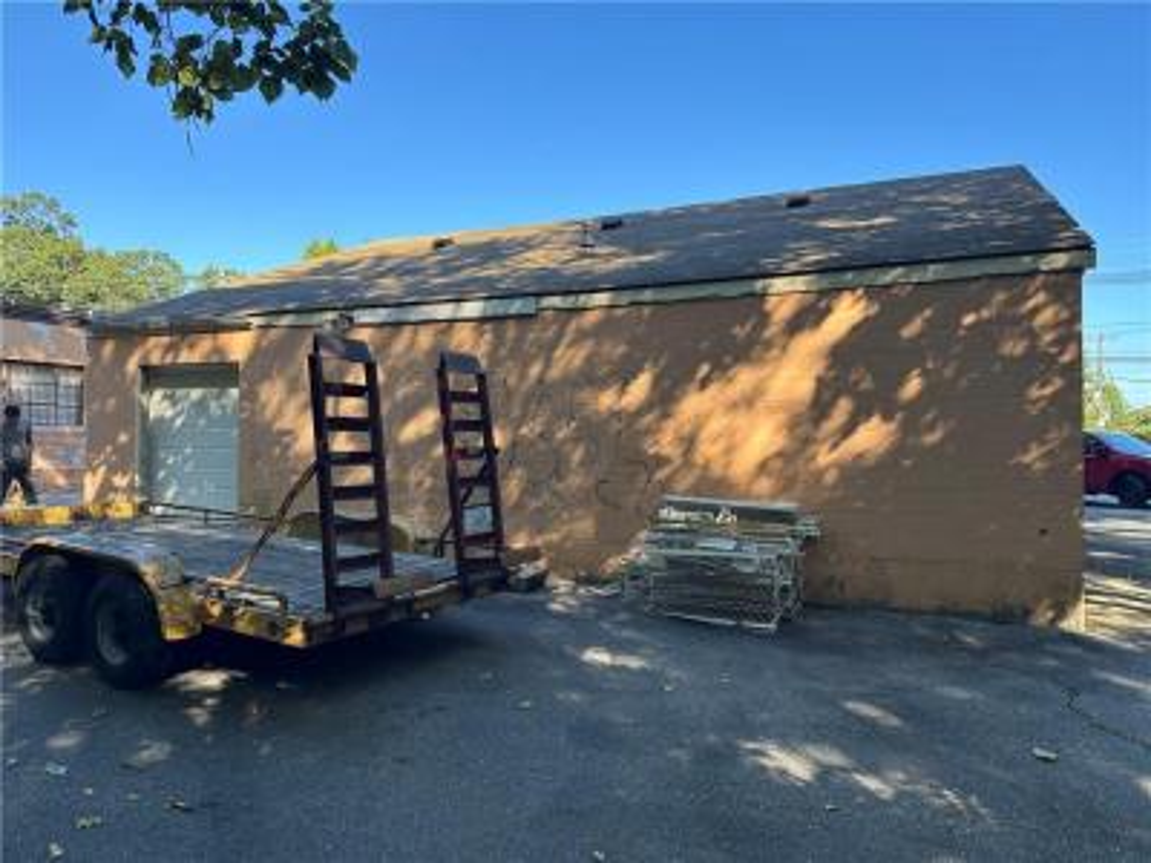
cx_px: 576
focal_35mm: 24
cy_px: 432
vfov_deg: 56.8
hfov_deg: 71.6
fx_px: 798
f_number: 1.78
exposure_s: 1/803
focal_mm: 6.86
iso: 80
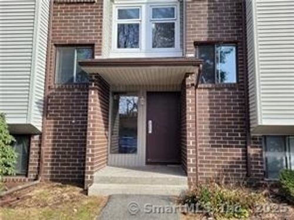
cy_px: 110
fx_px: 221
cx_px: 147
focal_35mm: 26
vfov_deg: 53.1
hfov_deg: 67.3
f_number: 1.8
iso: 40
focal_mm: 5.4
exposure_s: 1/569
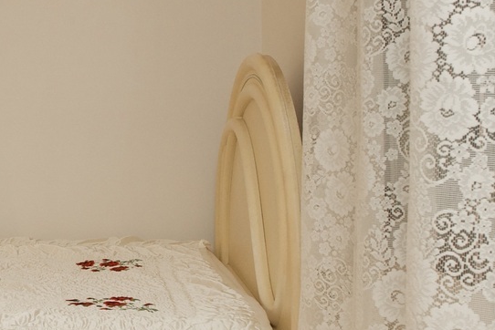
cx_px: -205
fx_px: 935
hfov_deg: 24.4
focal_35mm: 68
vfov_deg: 20.0
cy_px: 137
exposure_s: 1/30
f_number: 6.3
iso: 640
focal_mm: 12
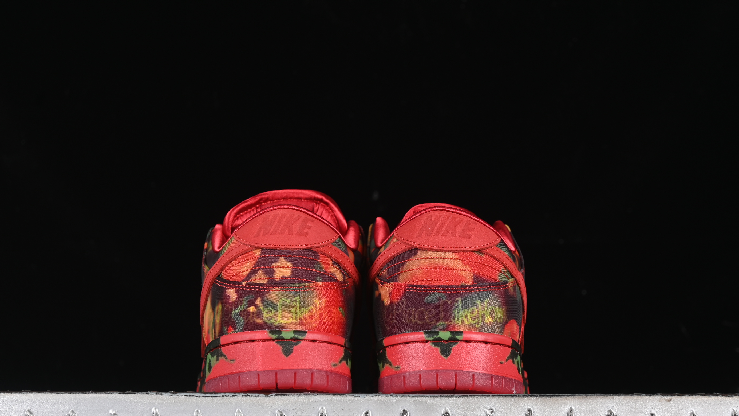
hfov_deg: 26.9
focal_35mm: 79
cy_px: 240
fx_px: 1548
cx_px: 369
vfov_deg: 15.3
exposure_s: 1/60
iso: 160
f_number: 7.1
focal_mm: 50
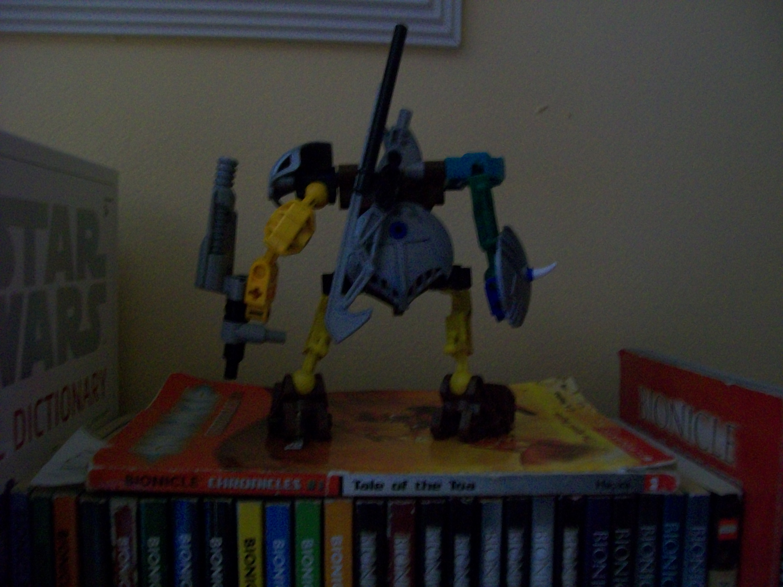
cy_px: 294
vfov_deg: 39.7
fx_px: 814
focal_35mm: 36
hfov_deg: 51.4
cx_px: 392
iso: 200
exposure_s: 1/8
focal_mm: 6
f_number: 2.7
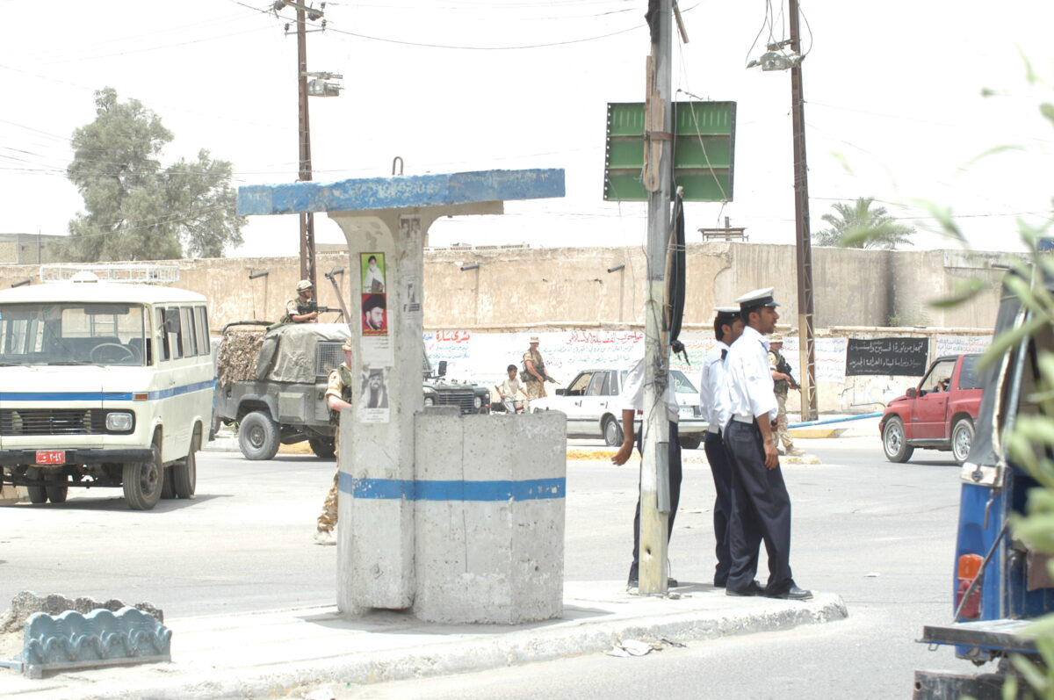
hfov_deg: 19.5
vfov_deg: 13.0
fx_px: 3070
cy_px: 350
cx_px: 527
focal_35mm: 105
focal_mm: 70
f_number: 8
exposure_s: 1/160
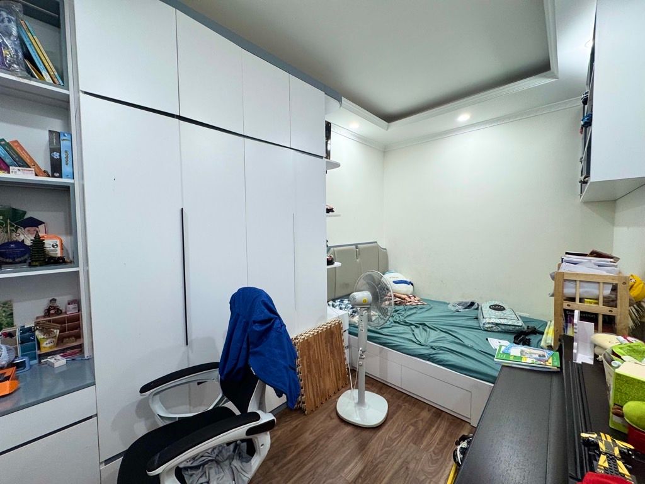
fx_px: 261
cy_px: 242
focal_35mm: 14
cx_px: 322
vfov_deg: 85.7
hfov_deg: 102.1
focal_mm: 2.22
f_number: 2.2
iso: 125
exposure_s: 1/100
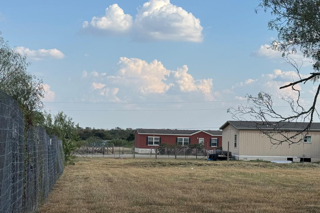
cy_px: 134
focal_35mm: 76
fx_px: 676
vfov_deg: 17.9
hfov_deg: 26.6
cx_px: 146
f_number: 1.78
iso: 64
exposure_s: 1/4310
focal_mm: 6.76
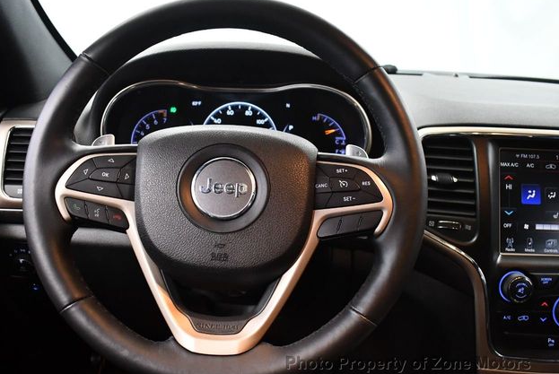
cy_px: 188
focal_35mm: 37
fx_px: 575
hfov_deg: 51.8
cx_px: 273
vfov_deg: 36.0
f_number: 3.5
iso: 3200
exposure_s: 1/80
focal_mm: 18
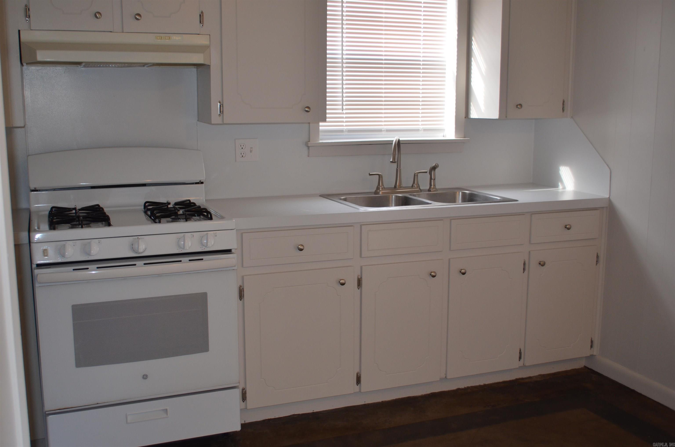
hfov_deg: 49.6
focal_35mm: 39
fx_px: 730
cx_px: 338
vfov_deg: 34.1
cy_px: 224
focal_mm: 26
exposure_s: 1/60
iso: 450
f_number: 4.2
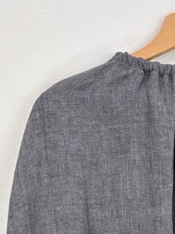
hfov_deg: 21.4
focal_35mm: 66
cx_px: 177
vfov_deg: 27.6
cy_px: 238
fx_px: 445
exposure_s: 1/100
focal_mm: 5.96
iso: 80
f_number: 1.6
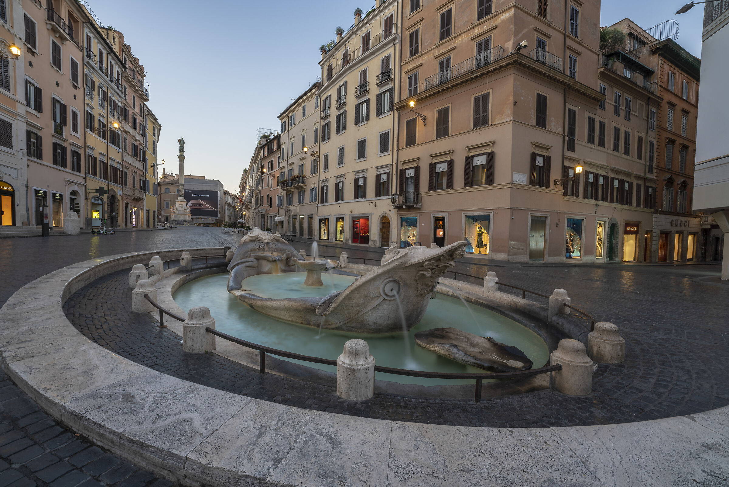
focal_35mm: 14
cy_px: 244
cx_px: 364
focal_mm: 14
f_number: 16
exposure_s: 1/3
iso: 100
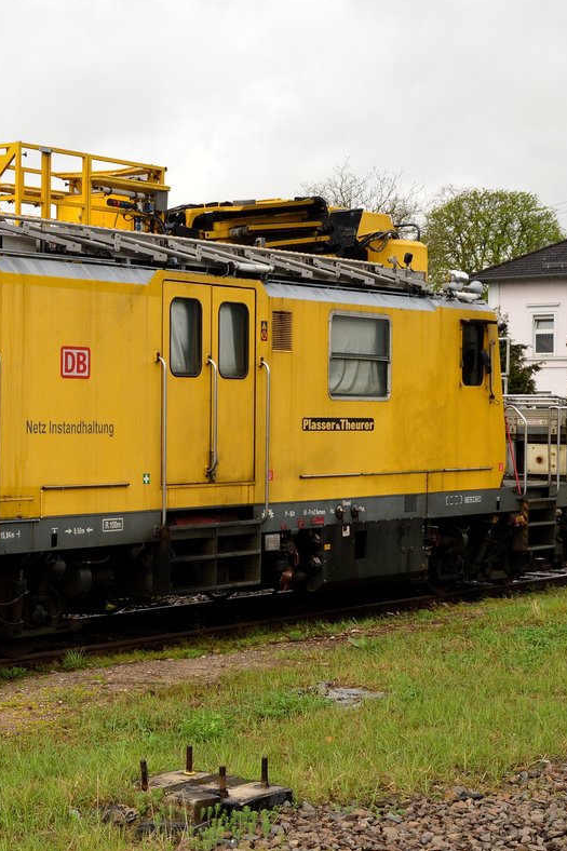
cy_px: 424
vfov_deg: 27.7
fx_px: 1725
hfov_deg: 18.4
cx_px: 56
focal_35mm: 73
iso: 400
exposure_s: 1/640
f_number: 7.1
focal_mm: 32
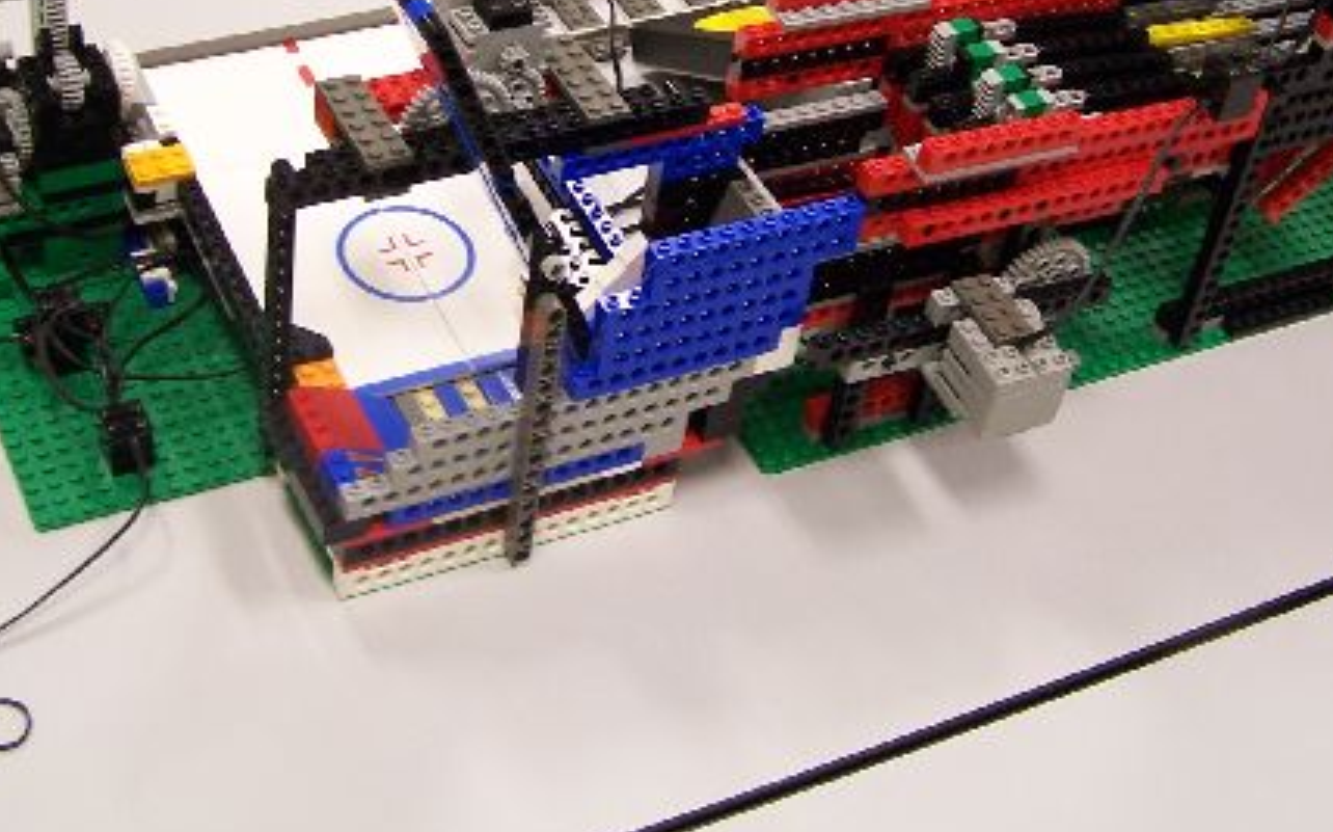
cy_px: 109
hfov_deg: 33.5
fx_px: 2215
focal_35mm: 61
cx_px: 645
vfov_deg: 20.9
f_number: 2.8
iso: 140
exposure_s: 1/15
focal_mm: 6.3
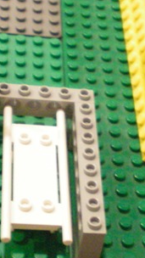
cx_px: 134
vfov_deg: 19.5
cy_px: 57
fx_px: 745
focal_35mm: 109
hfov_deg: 11.0
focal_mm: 6.3
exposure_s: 1/10
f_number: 3.1
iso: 400
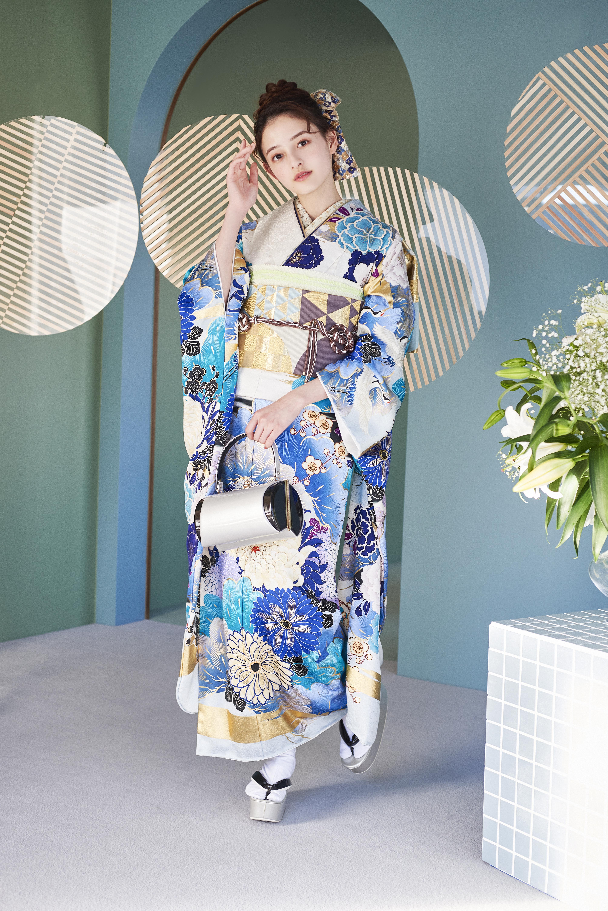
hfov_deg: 24.6
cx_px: 304
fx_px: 1392
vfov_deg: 36.2
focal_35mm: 55
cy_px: 456
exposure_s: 1/160
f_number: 4
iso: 400
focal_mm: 55
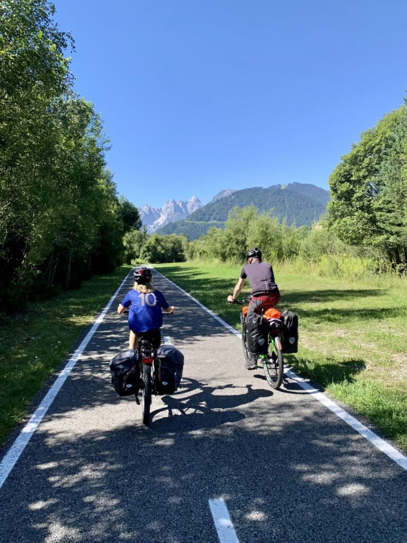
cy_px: 272
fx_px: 408
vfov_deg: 67.3
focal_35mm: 26
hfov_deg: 53.1
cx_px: 204
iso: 25
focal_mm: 4.2
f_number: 1.8
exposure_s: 1/879
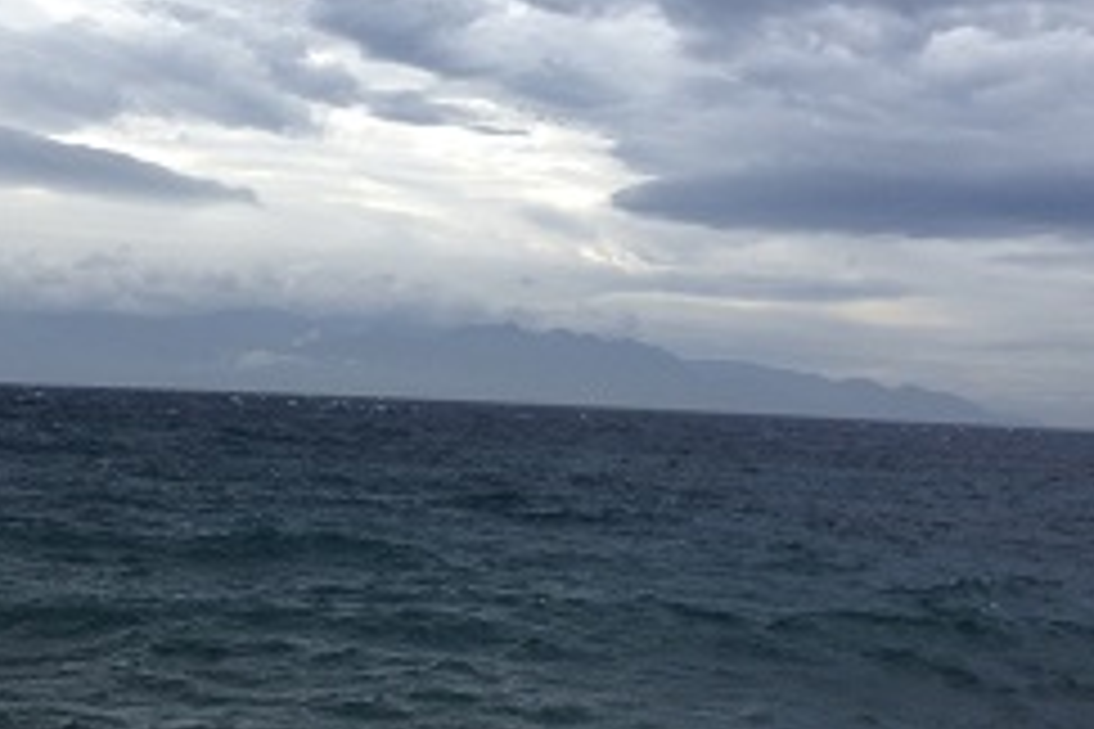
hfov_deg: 33.4
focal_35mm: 60
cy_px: 230
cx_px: 504
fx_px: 1823
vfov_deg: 22.5
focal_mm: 4.28
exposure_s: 1/627
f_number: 2.4
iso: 50
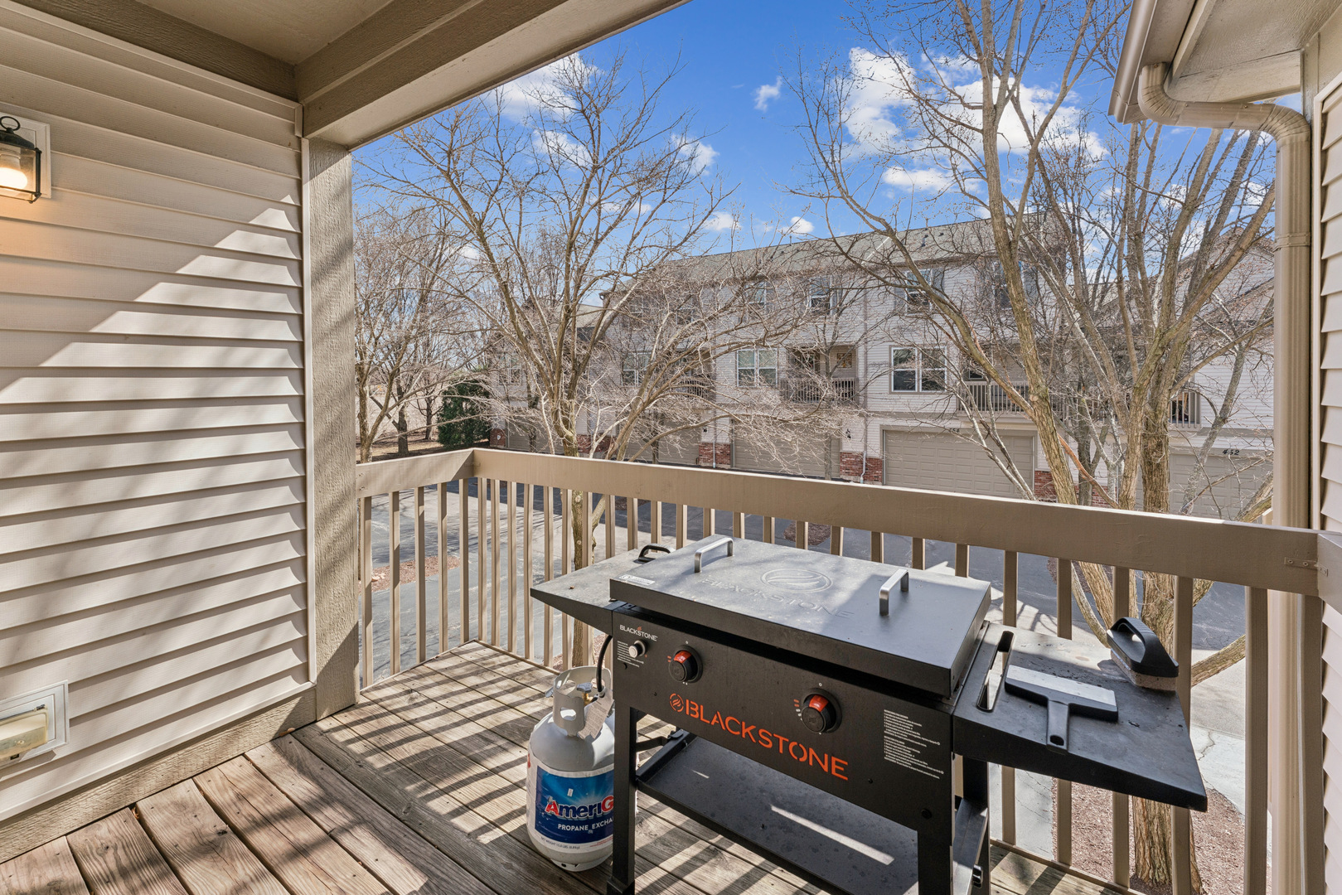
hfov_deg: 104.2
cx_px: 671
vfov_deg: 81.2
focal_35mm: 14
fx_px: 522
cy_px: 448
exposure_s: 1/100
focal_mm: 14
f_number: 13
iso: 400
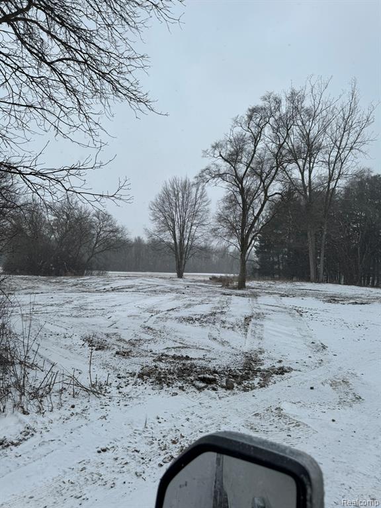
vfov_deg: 71.6
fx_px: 352
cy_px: 254
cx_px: 190
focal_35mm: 24
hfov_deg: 56.8
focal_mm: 6.76
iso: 80
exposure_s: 1/1560
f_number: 1.78
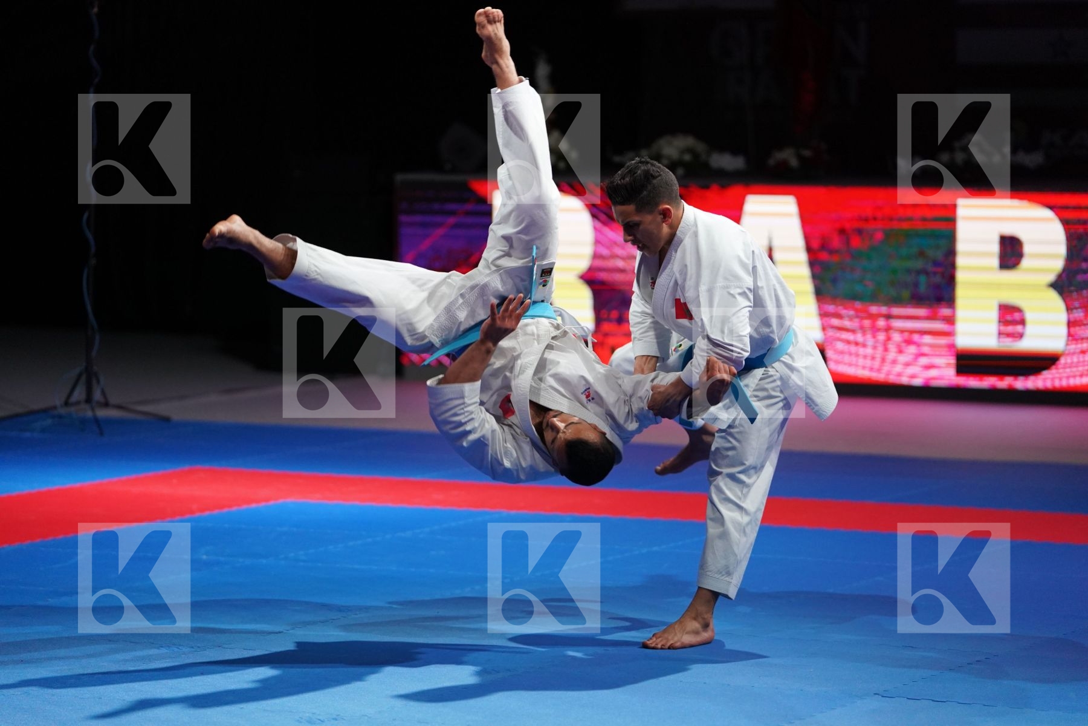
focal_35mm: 142
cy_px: 363
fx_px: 4291
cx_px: 544
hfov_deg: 14.4
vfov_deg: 9.7
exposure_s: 1/1000
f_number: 2.8
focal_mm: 142
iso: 3200
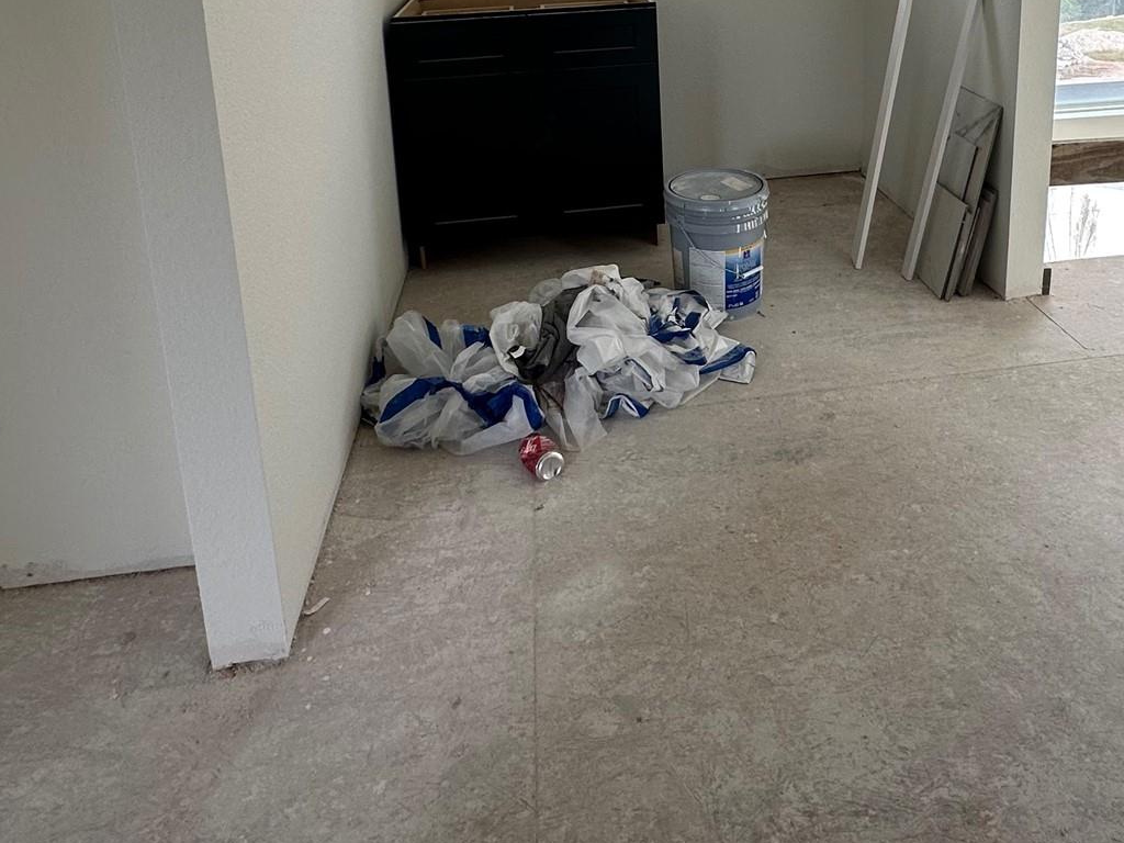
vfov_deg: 44.5
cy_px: 58
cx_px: 667
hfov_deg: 62.9
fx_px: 909
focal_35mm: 28
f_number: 2.2
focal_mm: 2.22
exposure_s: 1/99
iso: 80
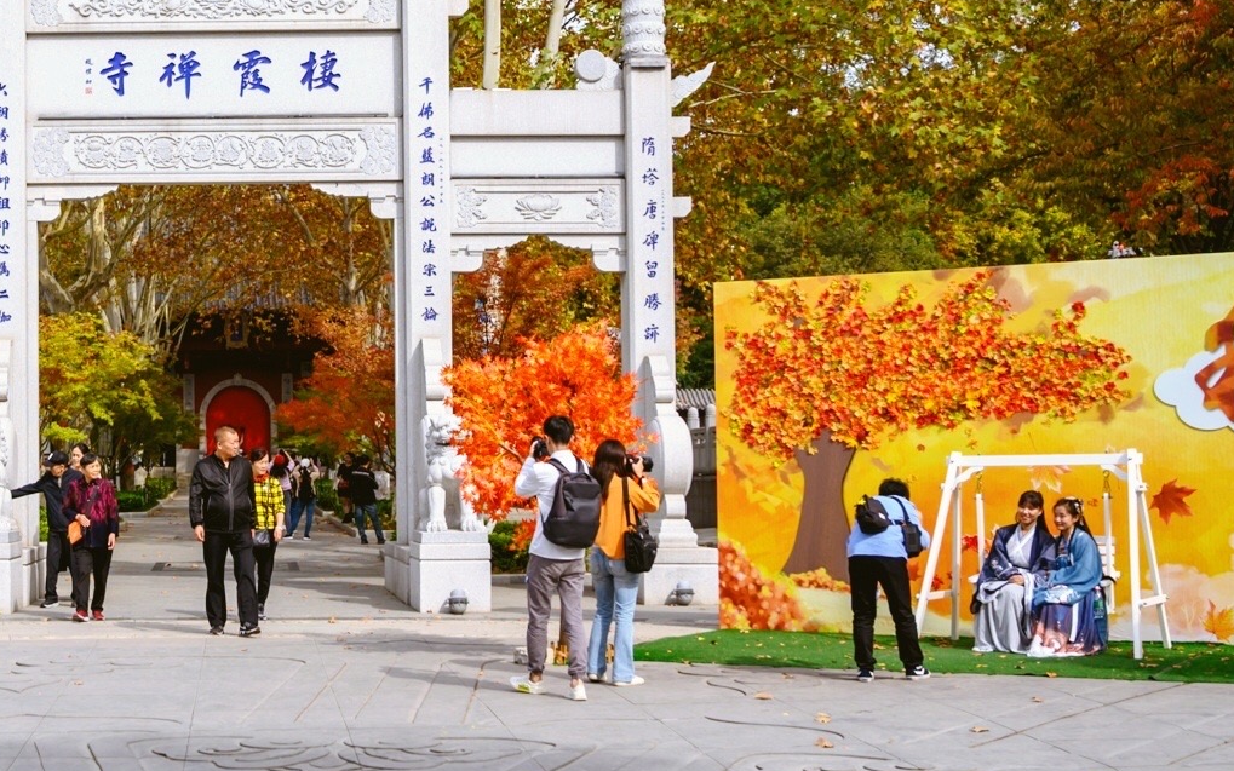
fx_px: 2018
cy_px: 41
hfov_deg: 32.8
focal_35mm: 60
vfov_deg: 21.1
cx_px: 202
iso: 100
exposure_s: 1/800
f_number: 5
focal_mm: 30
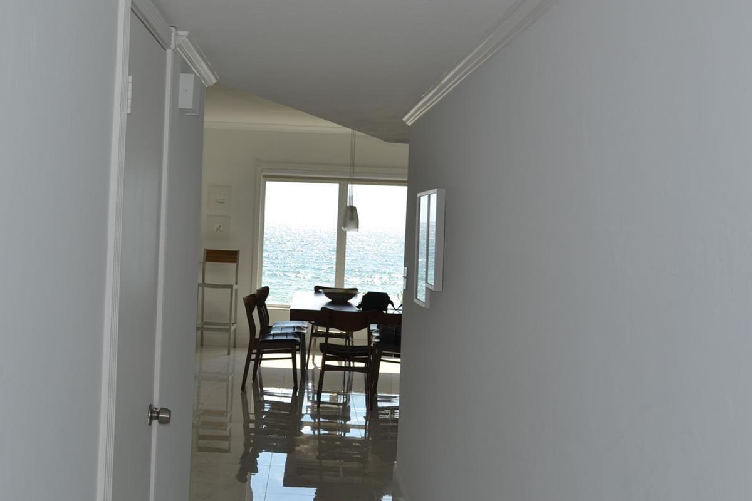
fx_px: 919
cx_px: 293
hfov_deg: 44.2
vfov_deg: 30.4
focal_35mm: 44
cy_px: 200
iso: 100
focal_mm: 22
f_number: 6.3
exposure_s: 1/200
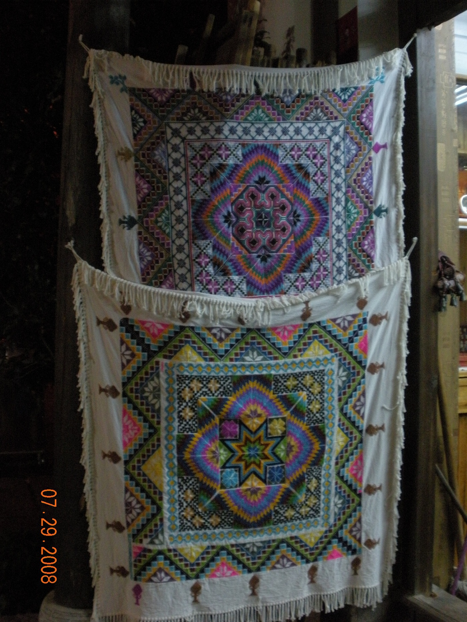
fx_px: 791
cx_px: 234
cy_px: 311
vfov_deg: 42.9
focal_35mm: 44
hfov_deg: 32.9
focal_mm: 7.7
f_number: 4
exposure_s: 1/11.3
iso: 400
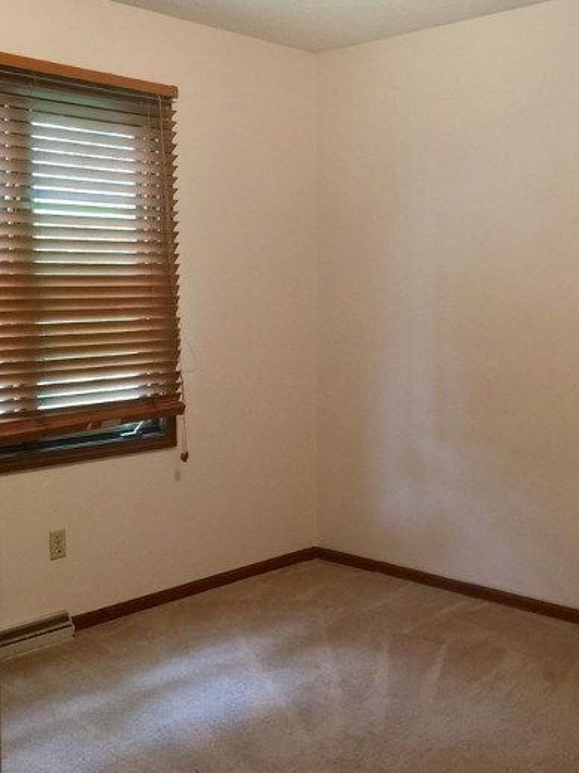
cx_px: 298
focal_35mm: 43
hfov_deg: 33.6
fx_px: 960
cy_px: 381
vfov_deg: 43.9
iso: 100
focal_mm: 4.15
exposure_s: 1/15
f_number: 2.2
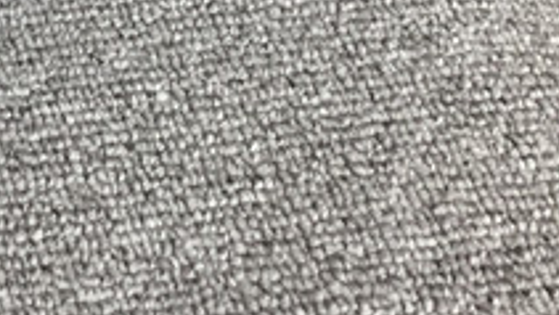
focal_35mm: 144
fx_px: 2136
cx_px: -583
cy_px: -491
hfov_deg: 12.9
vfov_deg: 7.7
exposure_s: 1/100
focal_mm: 3.3
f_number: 2.4
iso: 32
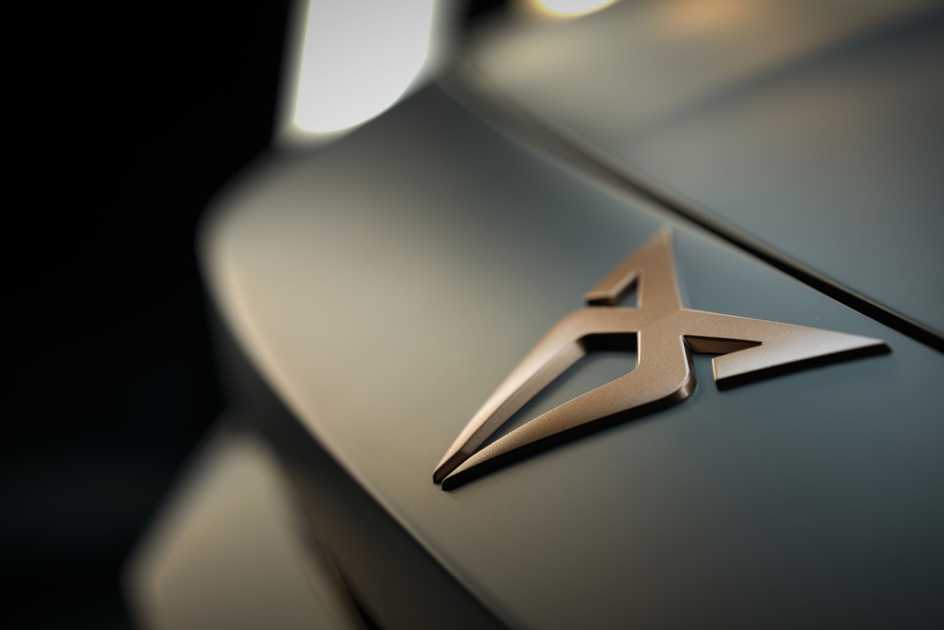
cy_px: 315
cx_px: 472
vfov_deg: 16.1
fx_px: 2229
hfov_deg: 23.9
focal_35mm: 85
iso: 50
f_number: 2.8
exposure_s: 1/50
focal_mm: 85
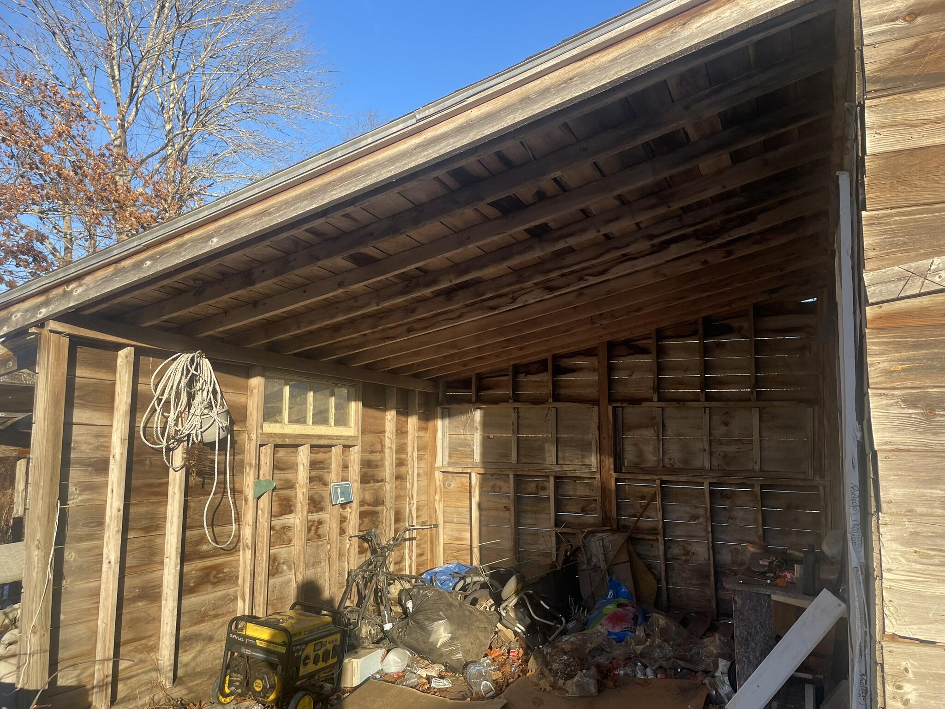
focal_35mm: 26
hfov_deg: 67.3
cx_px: 472
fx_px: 710
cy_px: 354
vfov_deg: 53.1
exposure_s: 1/963
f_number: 1.6
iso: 32
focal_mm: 4.2
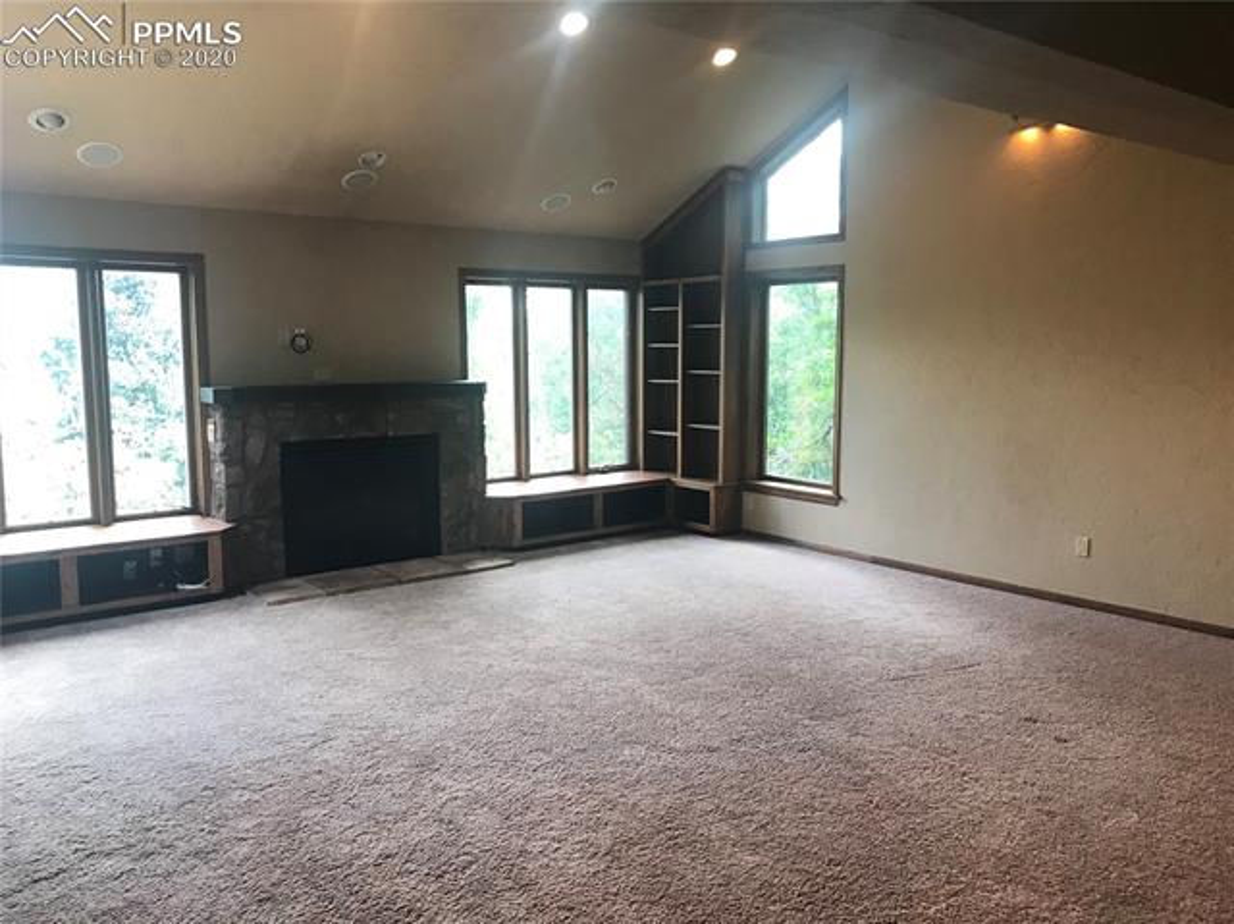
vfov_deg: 49.7
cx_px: 617
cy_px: 462
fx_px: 997
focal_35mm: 28
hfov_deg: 63.5
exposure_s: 1/30
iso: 32
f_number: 1.8
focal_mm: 3.99
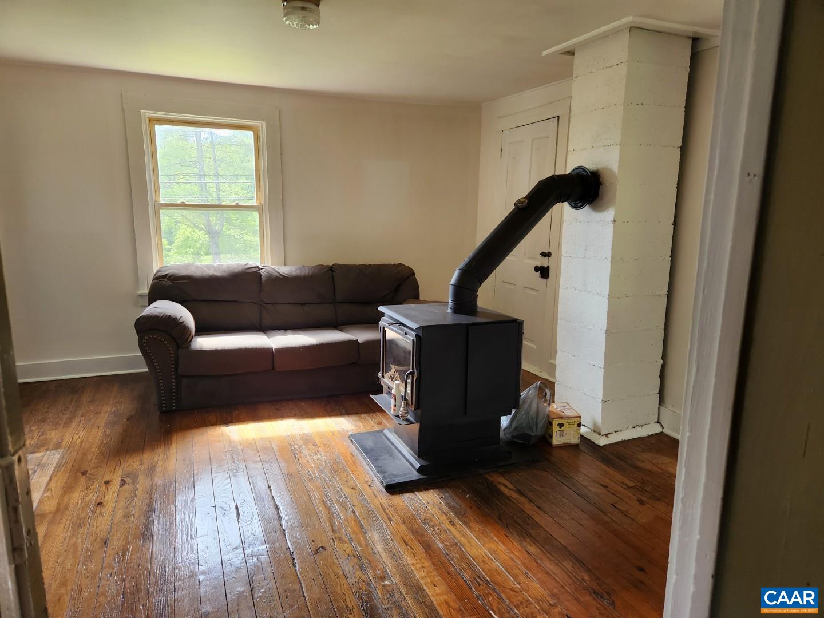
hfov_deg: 73.9
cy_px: 309
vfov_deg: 58.9
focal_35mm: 23
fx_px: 547
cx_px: 412
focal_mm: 5.4
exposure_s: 1/180
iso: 125
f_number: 1.8
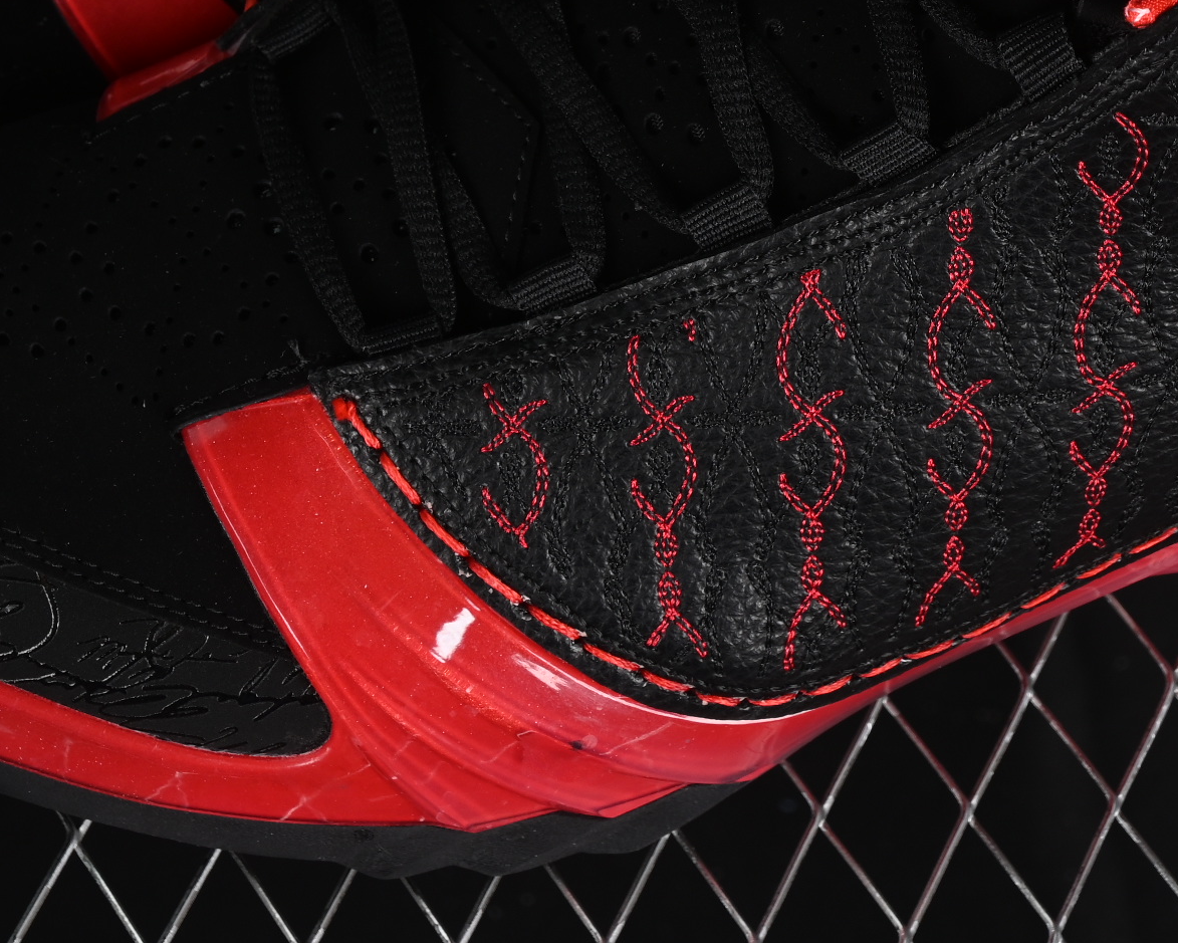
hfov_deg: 11.5
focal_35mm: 167
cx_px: 642
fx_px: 5824
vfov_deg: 9.2
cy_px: 28
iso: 160
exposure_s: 1/40
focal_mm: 50
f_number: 6.3
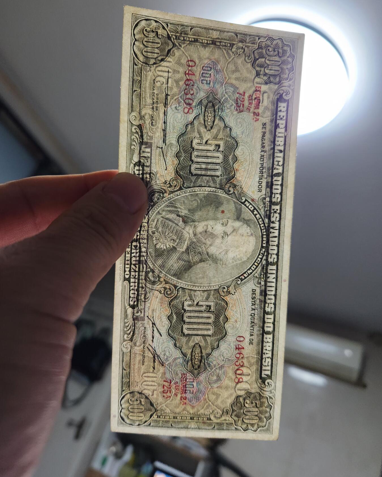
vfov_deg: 70.3
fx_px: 339
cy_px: 228
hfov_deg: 58.8
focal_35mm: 24
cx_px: 191
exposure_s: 1/100
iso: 800
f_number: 1.8
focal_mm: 5.4
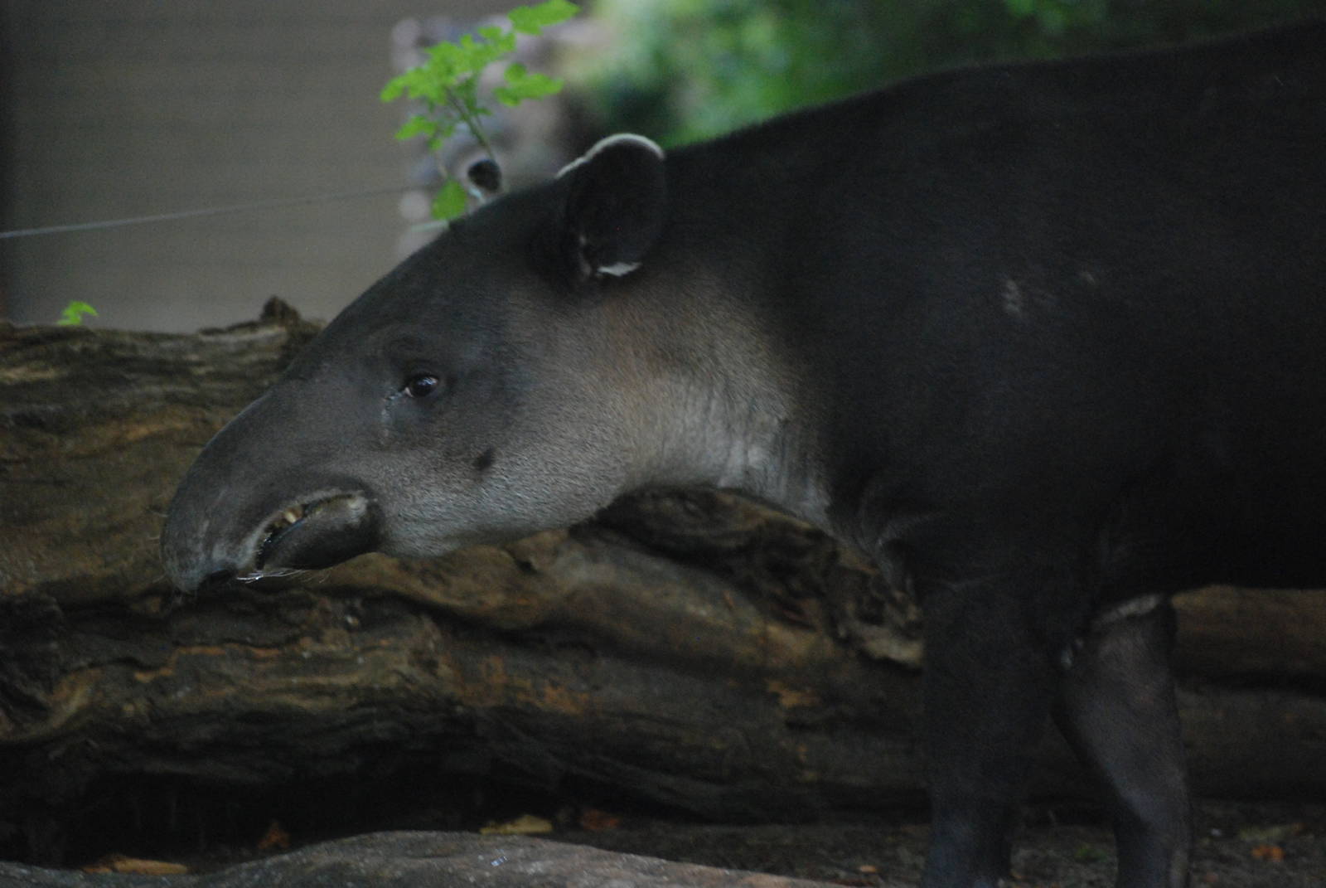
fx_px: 12169
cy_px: 444
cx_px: 663
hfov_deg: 6.2
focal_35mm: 330
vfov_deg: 4.2
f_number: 5
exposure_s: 1/160
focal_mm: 220
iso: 1600
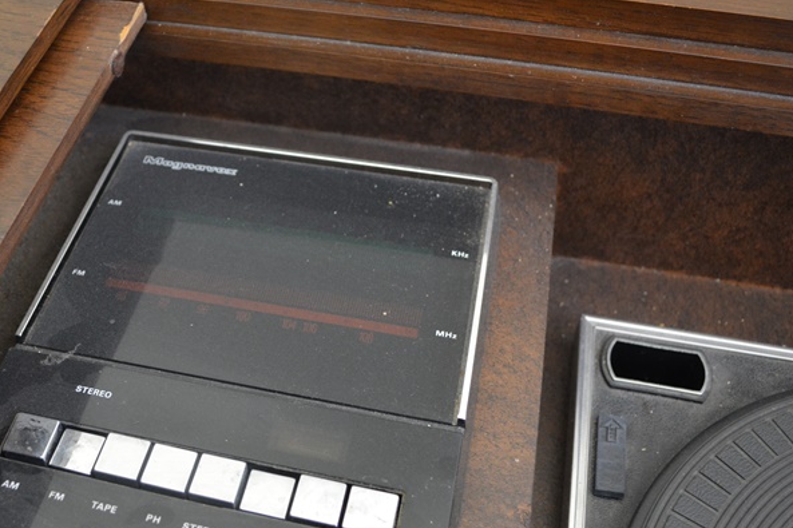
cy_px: 286
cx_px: 249
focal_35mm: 41
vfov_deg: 32.6
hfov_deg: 46.5
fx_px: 903
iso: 1600
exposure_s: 1/30
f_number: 3.5
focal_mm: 18
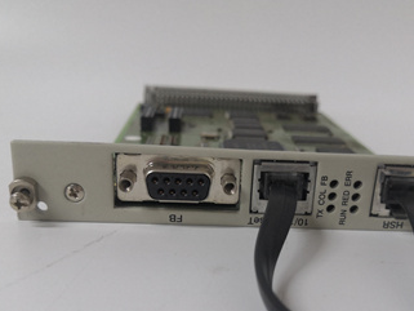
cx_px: 241
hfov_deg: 44.6
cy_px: 232
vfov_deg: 33.7
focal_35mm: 42
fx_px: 502
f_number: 1.8
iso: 250
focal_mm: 3.95
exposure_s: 1/50
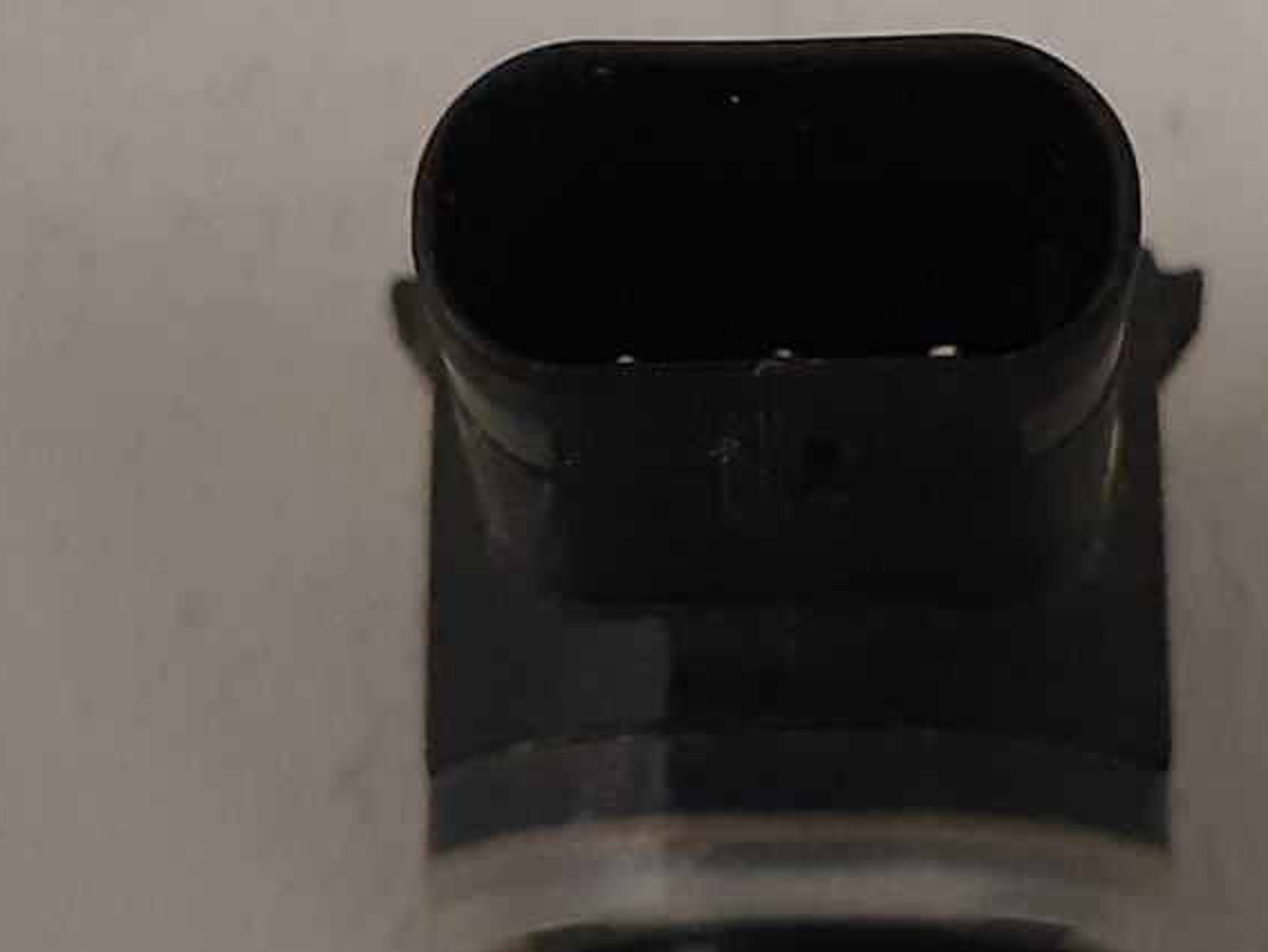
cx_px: 849
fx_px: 3445
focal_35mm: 94
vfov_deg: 15.6
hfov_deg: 20.8
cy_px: 143
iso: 200
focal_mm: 3.93
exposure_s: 1/50
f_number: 1.7
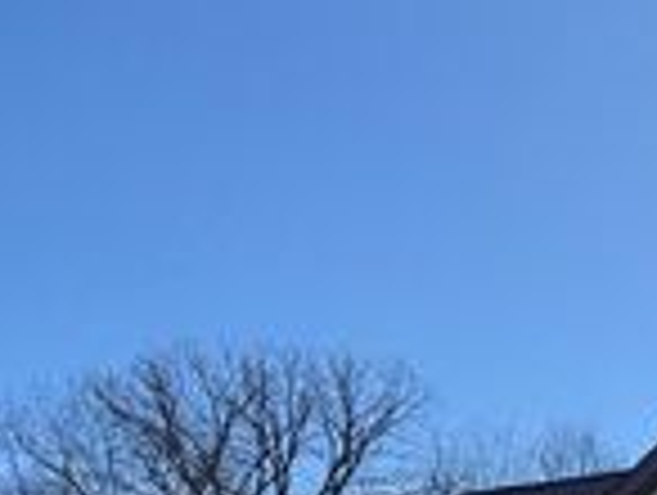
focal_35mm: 82
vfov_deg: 16.9
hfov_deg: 20.5
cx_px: 972
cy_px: 664
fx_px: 1559
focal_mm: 6.76
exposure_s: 1/4167
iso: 80
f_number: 1.78
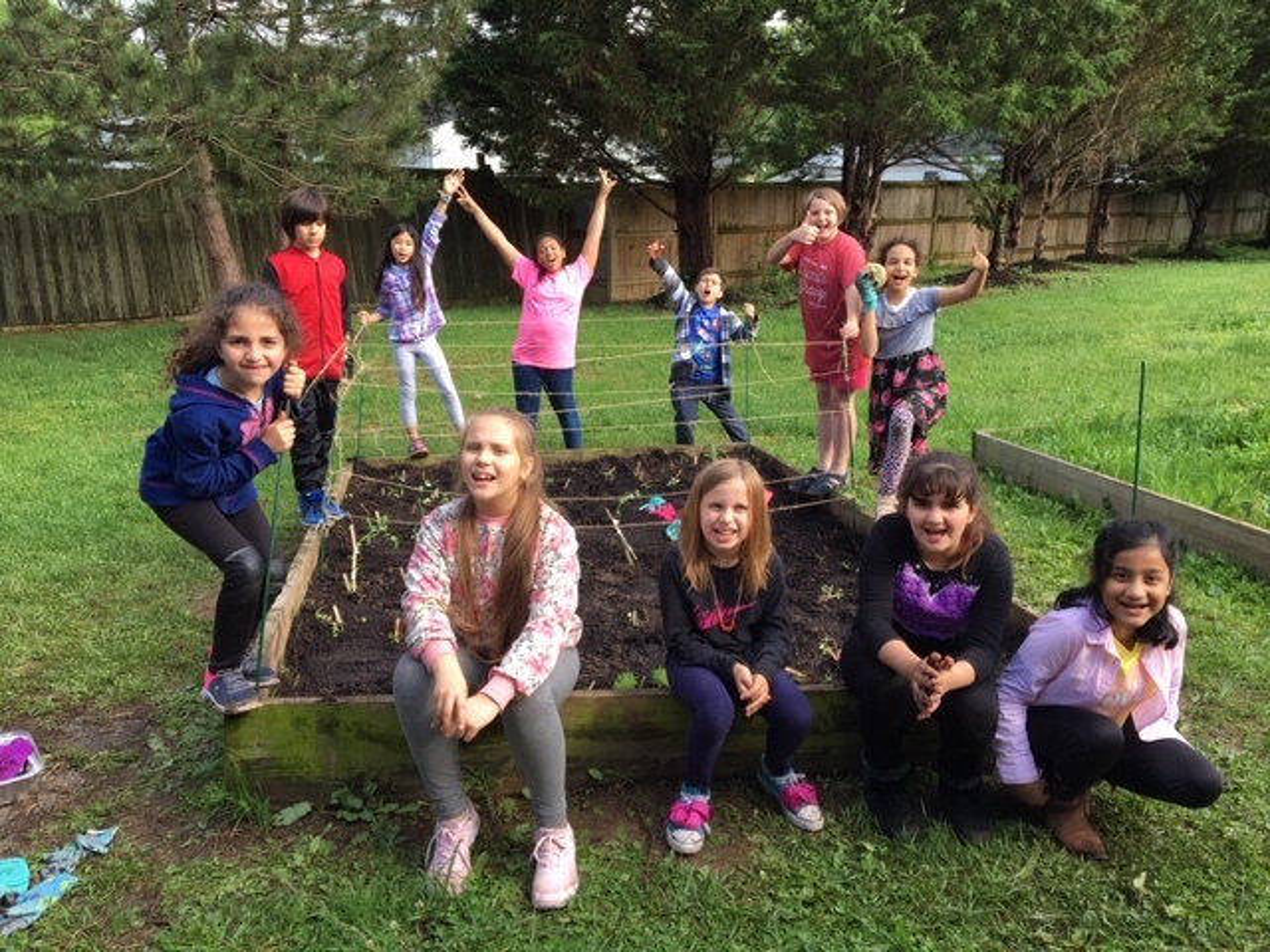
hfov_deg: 61.7
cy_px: 476
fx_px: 1064
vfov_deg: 48.2
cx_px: 635
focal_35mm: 29
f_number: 2.2
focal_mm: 4.15
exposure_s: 1/234
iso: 25
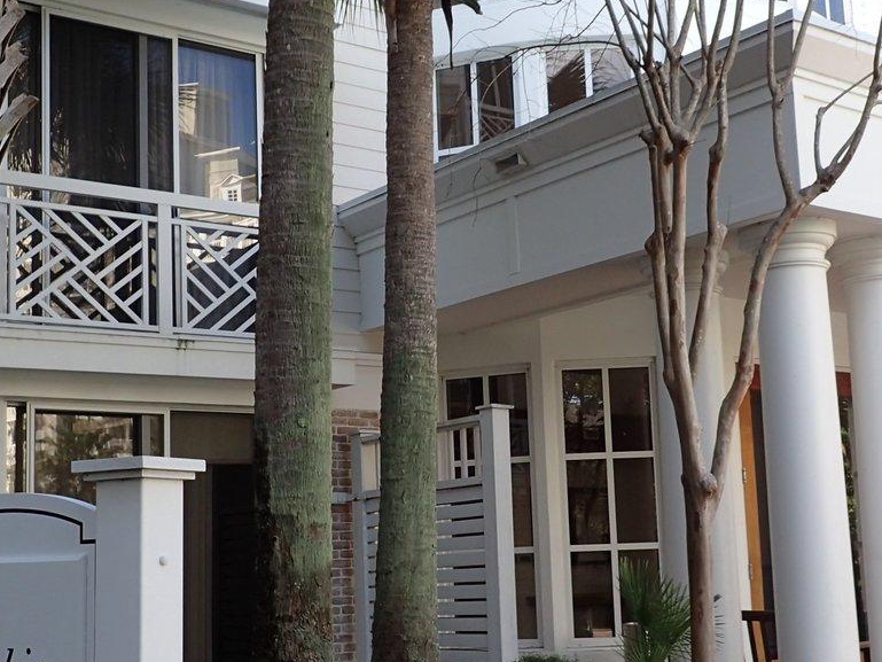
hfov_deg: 36.8
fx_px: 1325
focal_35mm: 52
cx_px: 413
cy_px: 381
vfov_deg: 28.0
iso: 100
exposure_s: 1/250
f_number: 2.8
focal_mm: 4.5
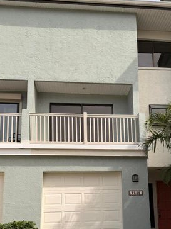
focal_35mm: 44
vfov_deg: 42.4
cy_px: 151
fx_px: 290
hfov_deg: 32.6
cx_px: 111
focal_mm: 6.76
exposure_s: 1/4673
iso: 80
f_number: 1.78
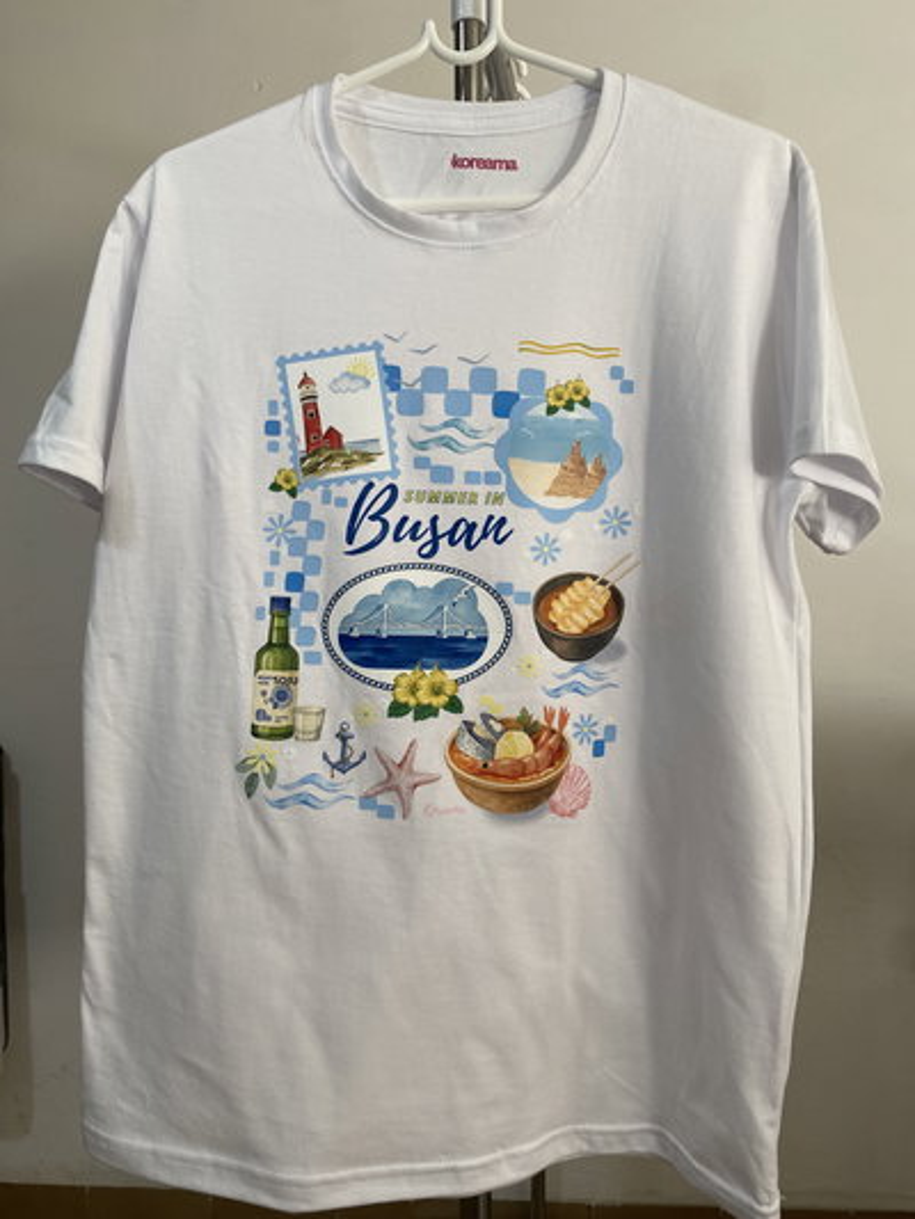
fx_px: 916
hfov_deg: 53.1
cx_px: 458
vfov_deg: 67.3
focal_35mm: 26
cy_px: 610
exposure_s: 1/121
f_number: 1.8
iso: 64
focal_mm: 4.25
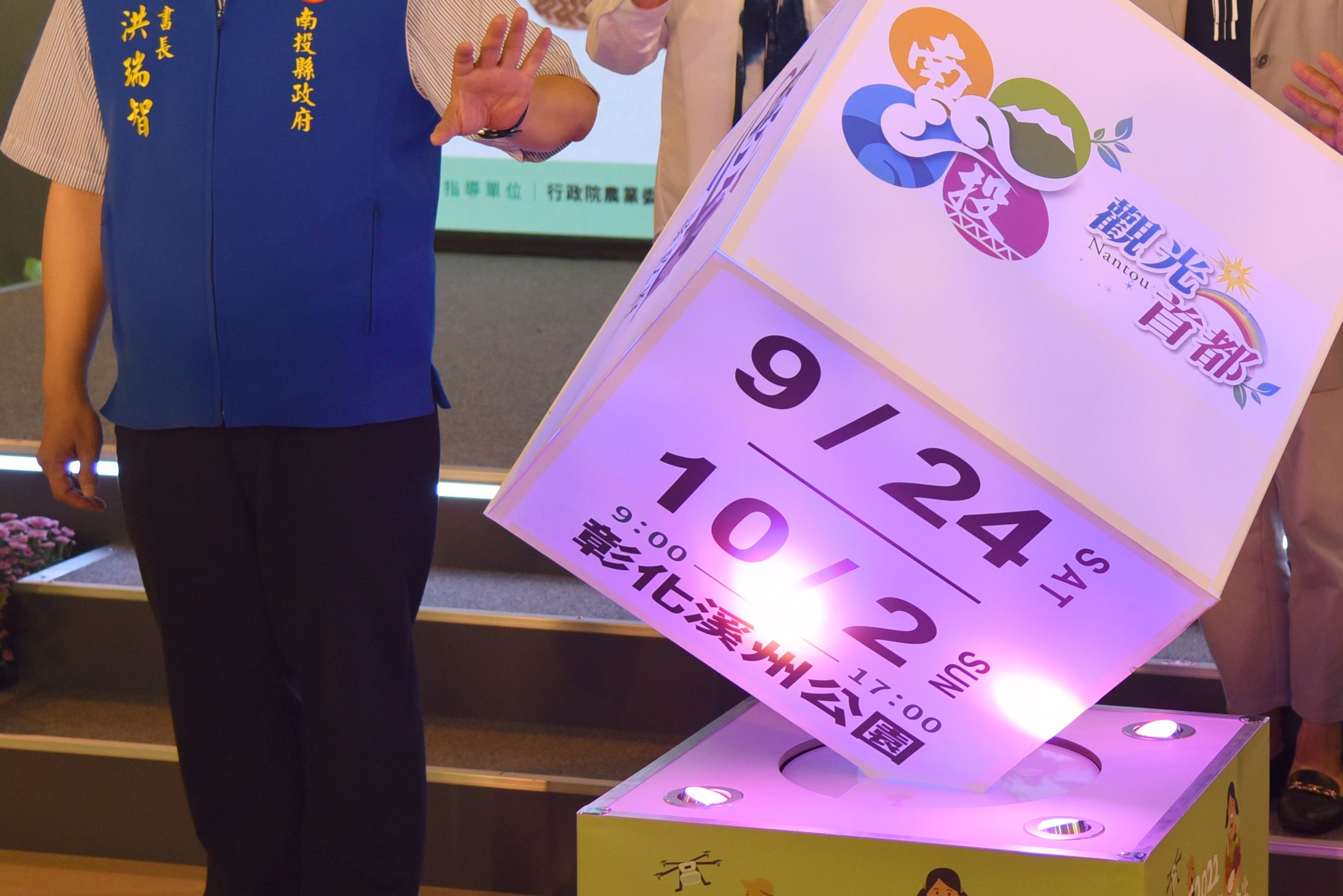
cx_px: 989
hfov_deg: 20.7
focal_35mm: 98
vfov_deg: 14.0
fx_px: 3657
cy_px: 321
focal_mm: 44
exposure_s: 1/250
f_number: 4
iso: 500
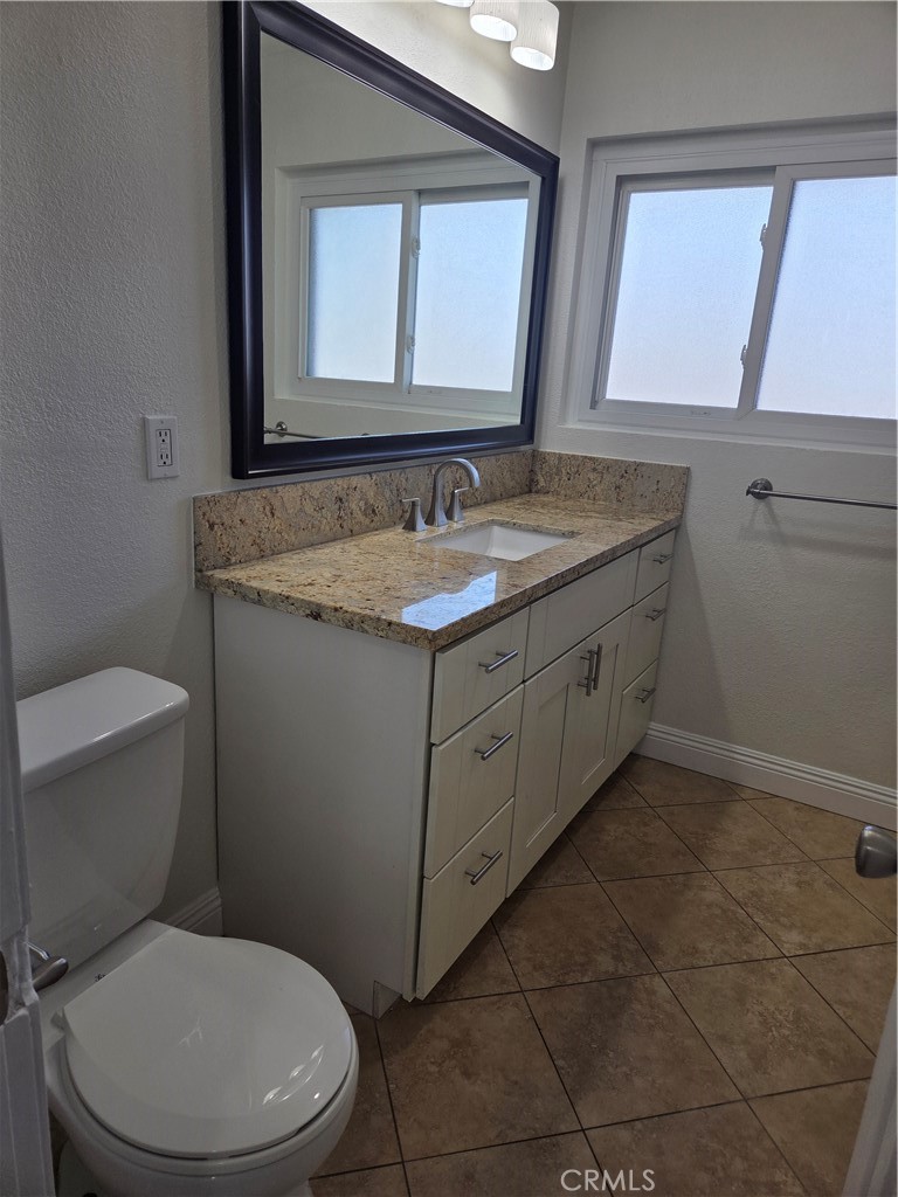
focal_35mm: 23
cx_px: 449
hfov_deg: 58.9
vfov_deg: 73.9
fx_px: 796
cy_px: 598
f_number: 1.8
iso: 80
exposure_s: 1/542
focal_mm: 5.4
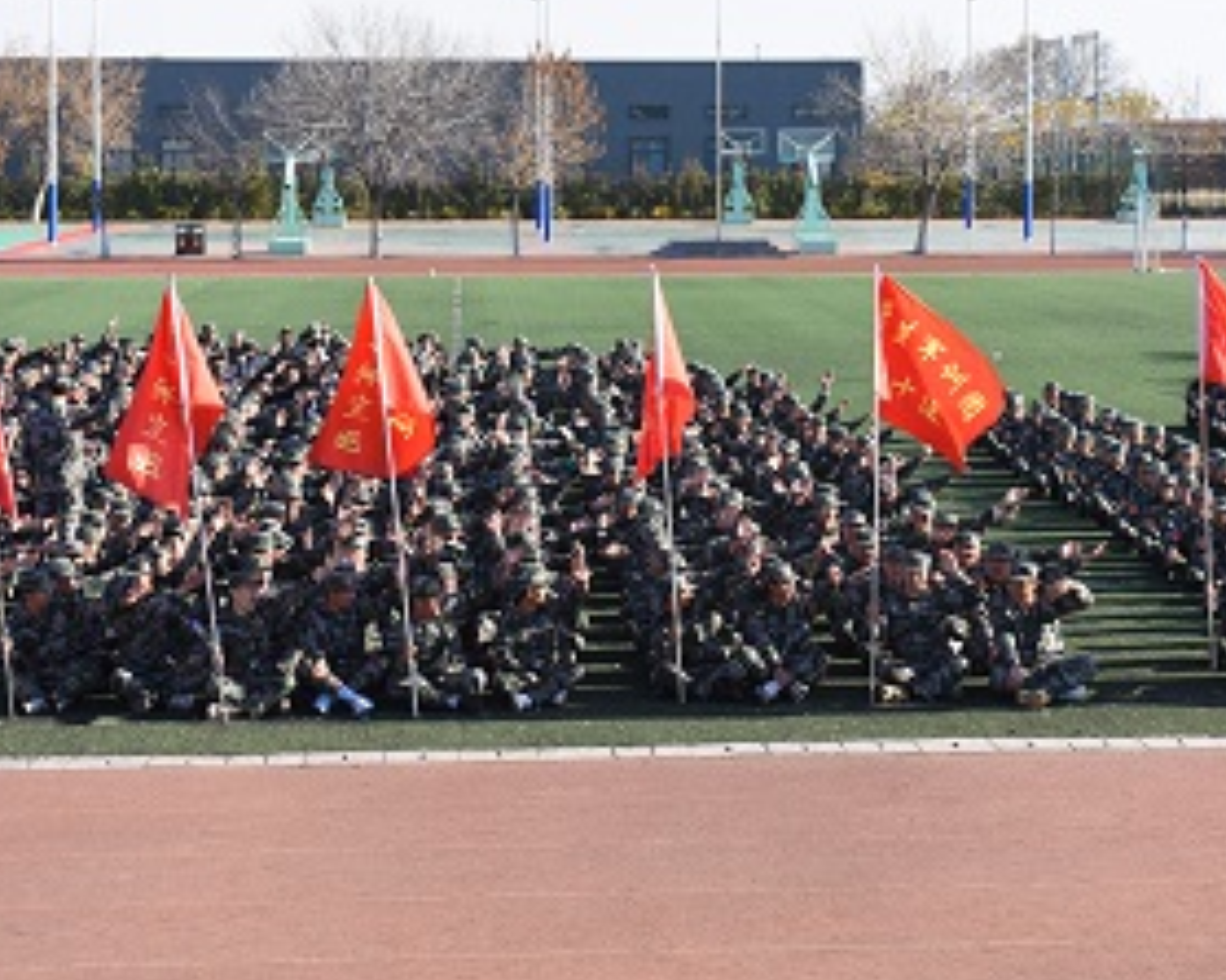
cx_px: 743
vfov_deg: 16.4
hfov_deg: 20.4
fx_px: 3410
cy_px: 448
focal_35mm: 94
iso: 64
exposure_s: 1/200
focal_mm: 70
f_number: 5
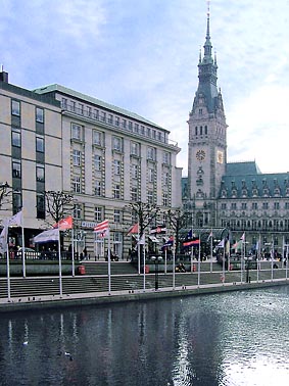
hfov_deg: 37.7
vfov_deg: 49.0
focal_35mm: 38
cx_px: 144
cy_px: 193
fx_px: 423
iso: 64
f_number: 4
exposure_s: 1/640
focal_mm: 6.3
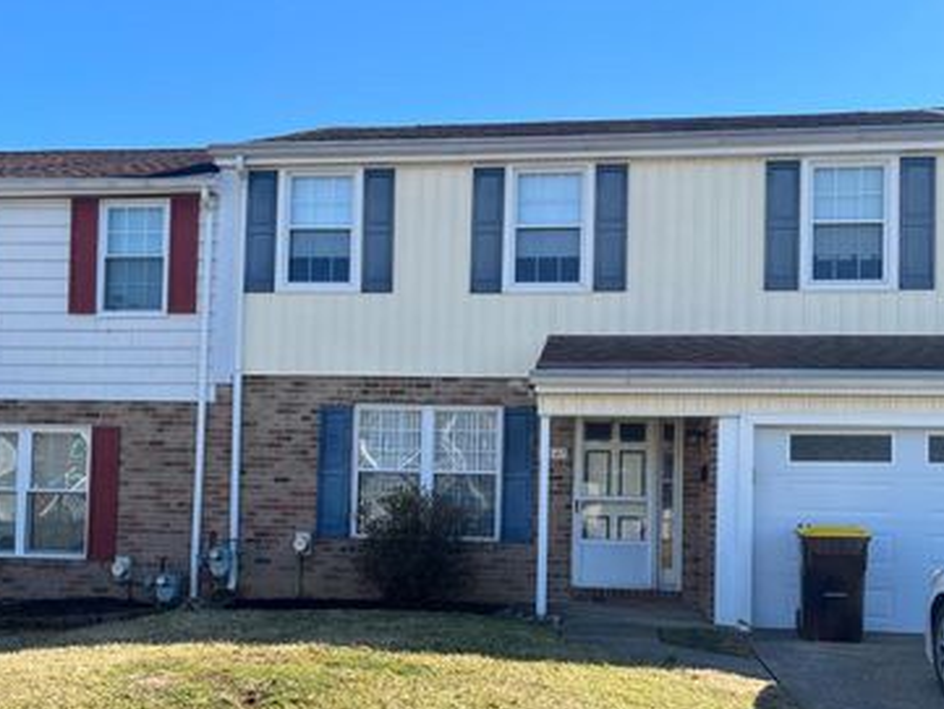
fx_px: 982
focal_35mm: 36
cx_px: 510
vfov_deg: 39.3
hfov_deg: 51.3
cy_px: 459
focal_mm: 5.1
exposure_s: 1/1458
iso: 50
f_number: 1.6
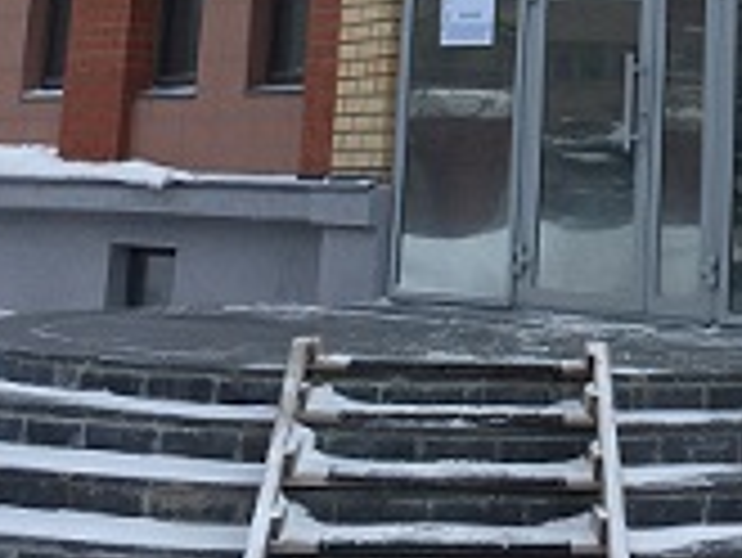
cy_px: -182
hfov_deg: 20.6
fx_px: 1995
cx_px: 697
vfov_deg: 15.1
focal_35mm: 93
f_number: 2.2
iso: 32
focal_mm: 4.15
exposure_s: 1/760
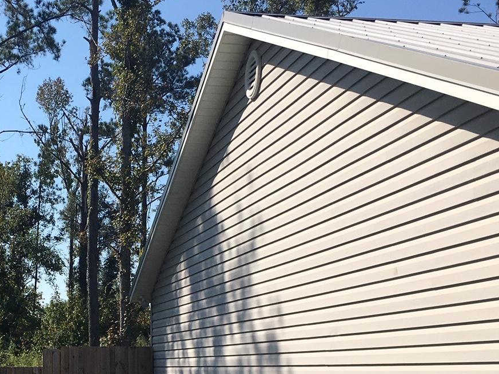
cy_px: 373
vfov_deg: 21.2
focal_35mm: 67
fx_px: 965
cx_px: 124
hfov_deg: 28.5
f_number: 2.2
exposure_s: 1/2404
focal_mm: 4.15
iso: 25
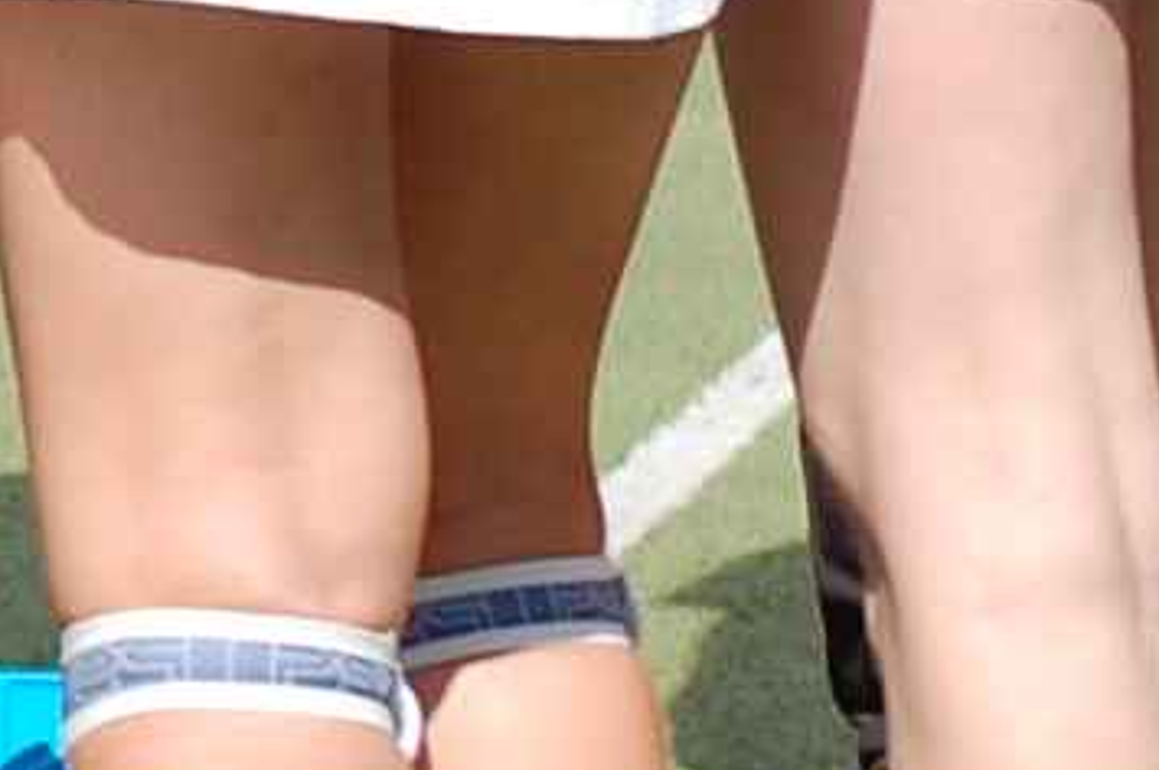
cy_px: -1465
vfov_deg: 2.3
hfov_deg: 3.4
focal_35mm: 597
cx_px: -465
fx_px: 19202
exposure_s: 1/640
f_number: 6.3
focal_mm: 62
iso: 200
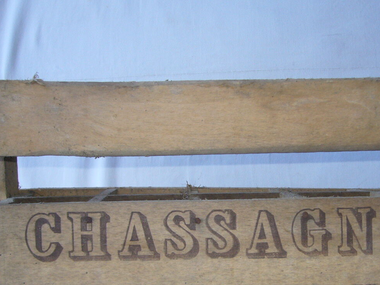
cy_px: 217
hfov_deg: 33.6
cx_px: 238
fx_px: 626
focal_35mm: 57
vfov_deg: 25.3
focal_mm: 5.8
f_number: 2.8
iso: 80
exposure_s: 1/60
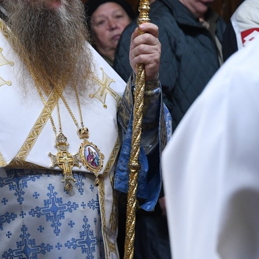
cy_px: 56
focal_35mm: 179
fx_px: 1515
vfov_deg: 9.7
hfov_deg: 9.7
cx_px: 22
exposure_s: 1/50
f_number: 3.8
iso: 1600
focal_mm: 52
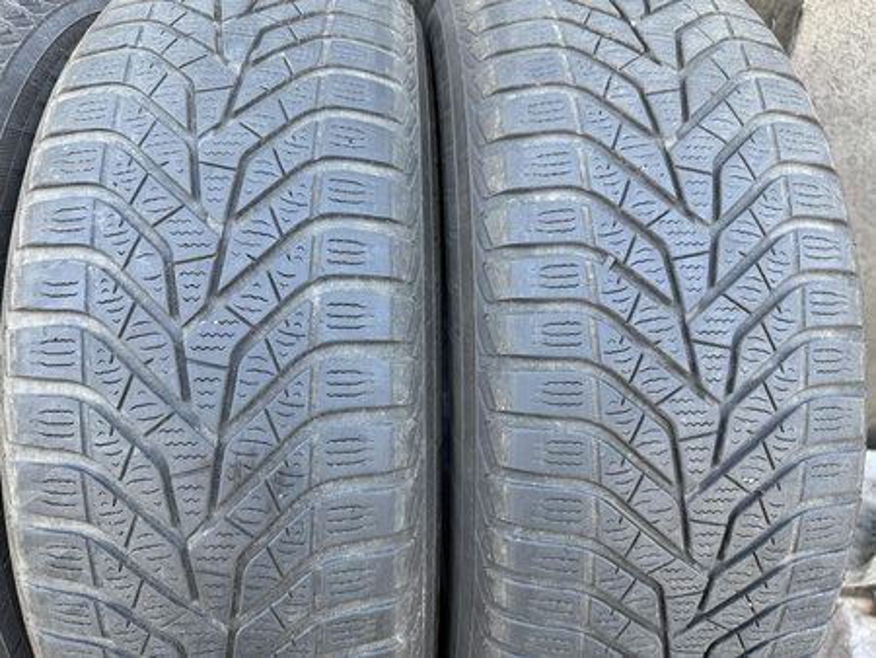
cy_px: 329
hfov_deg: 71.6
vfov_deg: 56.9
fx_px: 608
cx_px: 438
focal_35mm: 24
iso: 125
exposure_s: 1/121
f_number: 1.78
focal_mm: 6.86
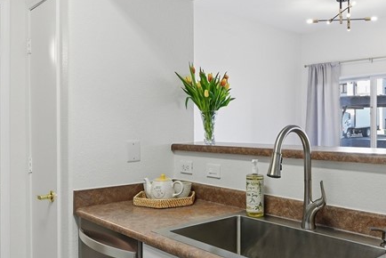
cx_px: 230
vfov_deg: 36.7
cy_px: 125
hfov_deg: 52.4
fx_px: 389
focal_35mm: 36
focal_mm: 14.5
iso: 500
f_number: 9
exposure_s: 1/200
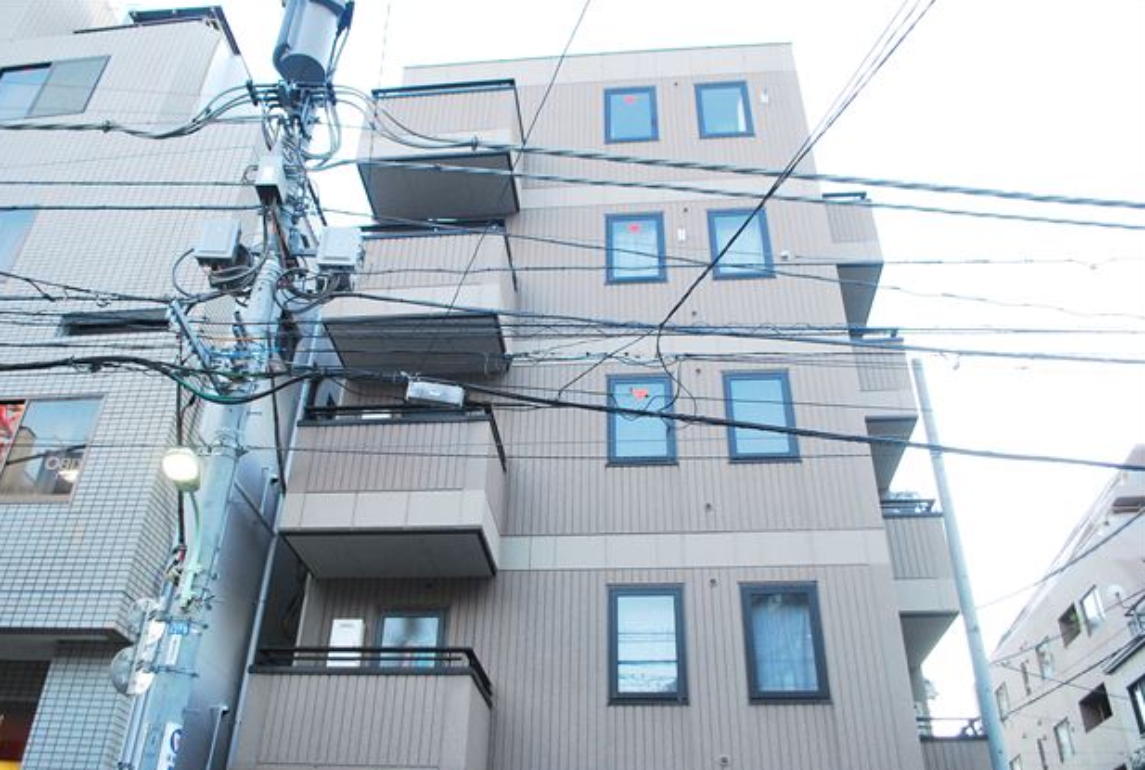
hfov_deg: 65.3
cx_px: 559
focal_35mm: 28
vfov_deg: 46.7
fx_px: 893
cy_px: 395
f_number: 4
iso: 800
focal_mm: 18
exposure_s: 1/80
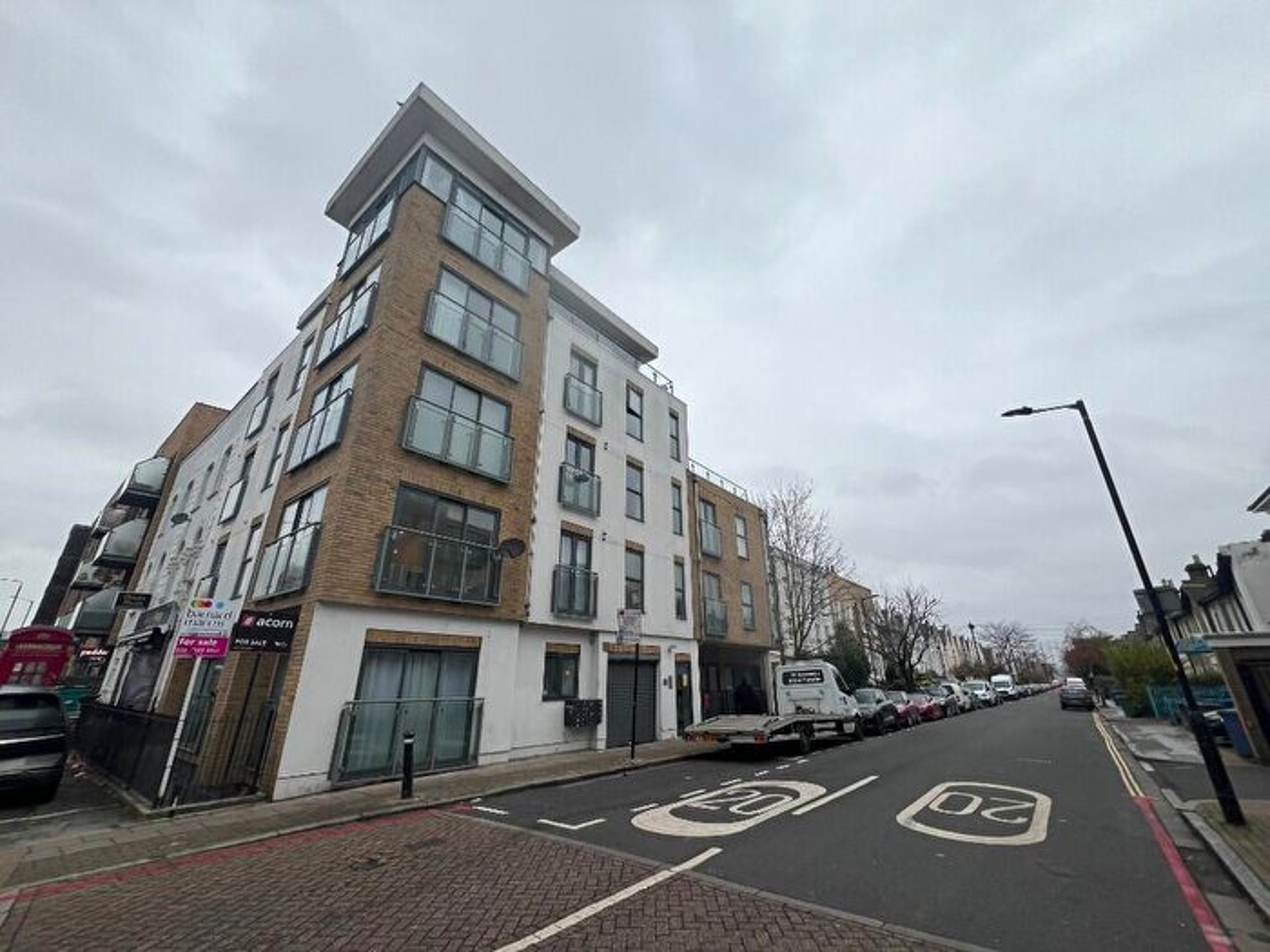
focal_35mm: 13
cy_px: 476
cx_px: 635
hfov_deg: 106.2
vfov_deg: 89.9
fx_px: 477
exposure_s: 1/274
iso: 32
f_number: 1.8
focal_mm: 1.57
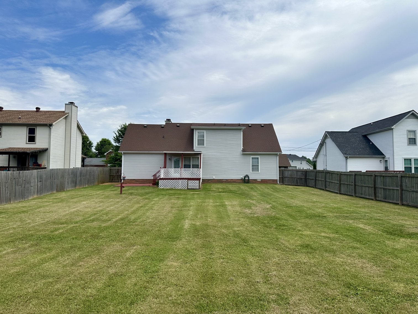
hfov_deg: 71.6
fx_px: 290
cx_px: 209
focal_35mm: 24
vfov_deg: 56.8
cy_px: 157
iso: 80
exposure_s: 1/7042
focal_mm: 6.86
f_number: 1.78
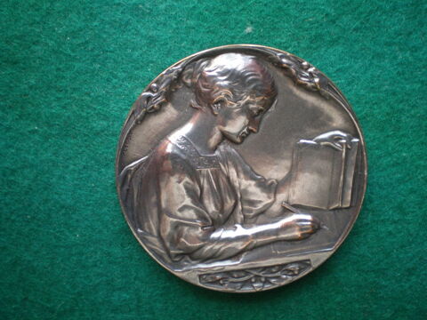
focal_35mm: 38
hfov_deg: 49.0
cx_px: 214
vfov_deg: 37.7
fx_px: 469
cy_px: 160
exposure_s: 1/50
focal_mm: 6.3
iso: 125
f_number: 3.1
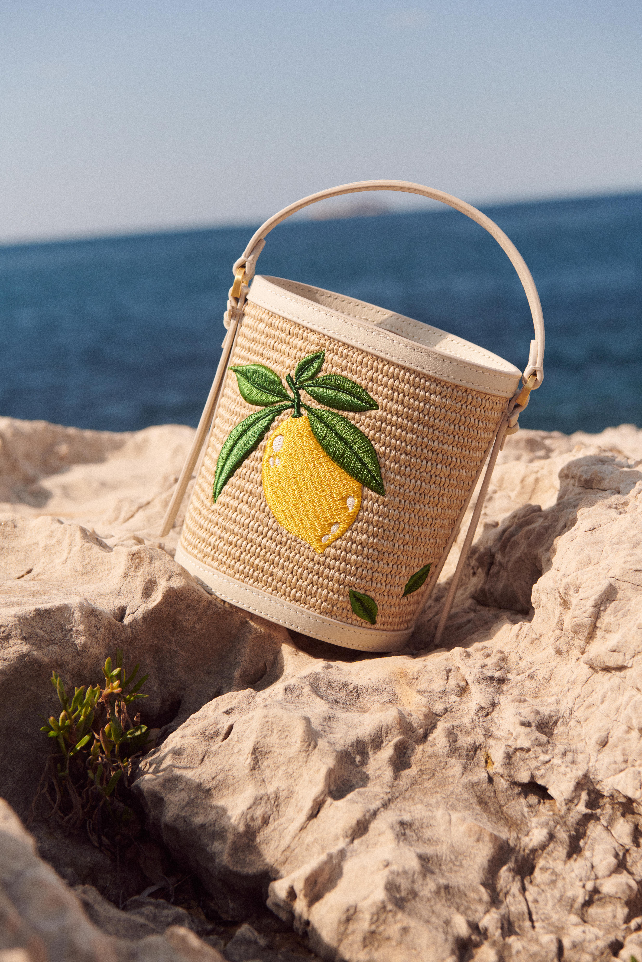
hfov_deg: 19.5
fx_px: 1872
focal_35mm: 70
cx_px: 321
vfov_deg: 28.8
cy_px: 481
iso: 800
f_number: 8
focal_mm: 70
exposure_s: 1/400
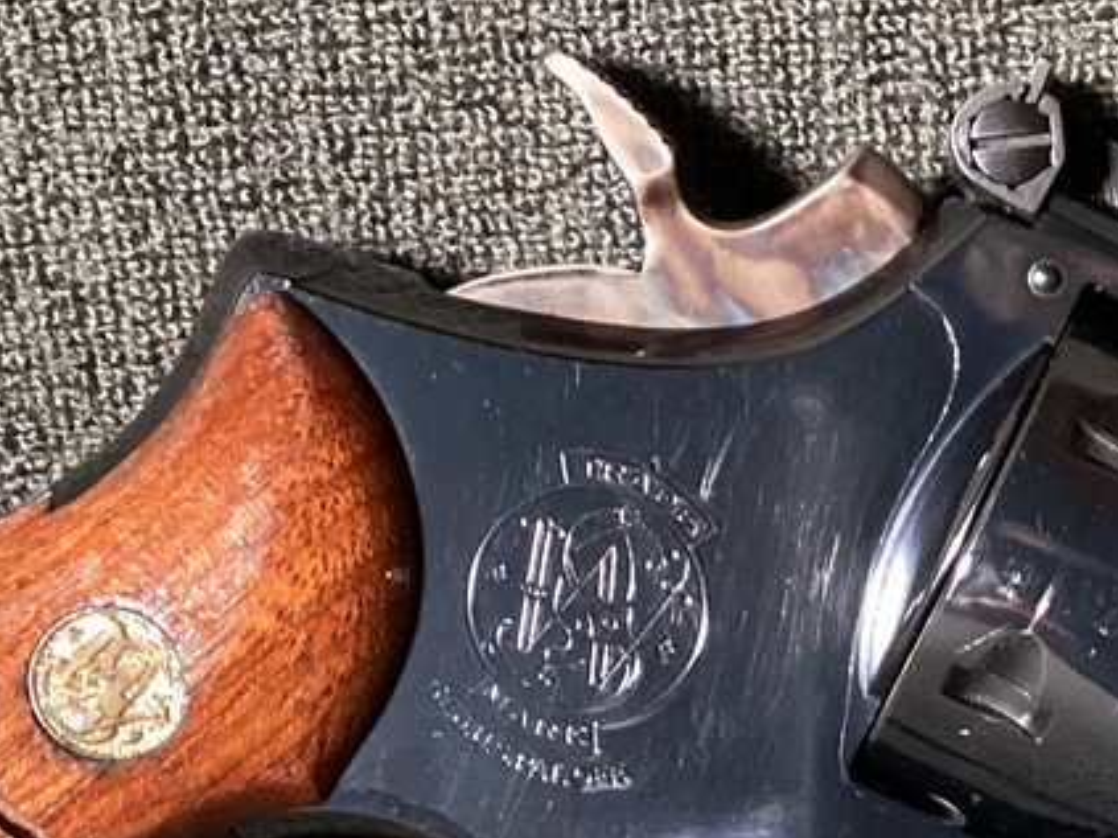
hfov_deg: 17.3
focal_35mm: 111
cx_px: 1103
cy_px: 1032
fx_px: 3584
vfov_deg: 13.0
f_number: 2.4
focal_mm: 3.3
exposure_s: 1/30
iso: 320
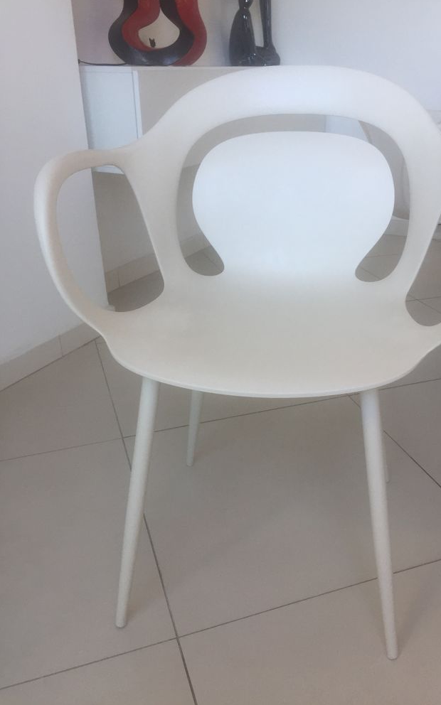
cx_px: 266
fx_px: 596
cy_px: 352
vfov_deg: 61.2
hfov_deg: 40.4
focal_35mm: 31
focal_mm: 4.15
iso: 50
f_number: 2.2
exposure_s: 1/100
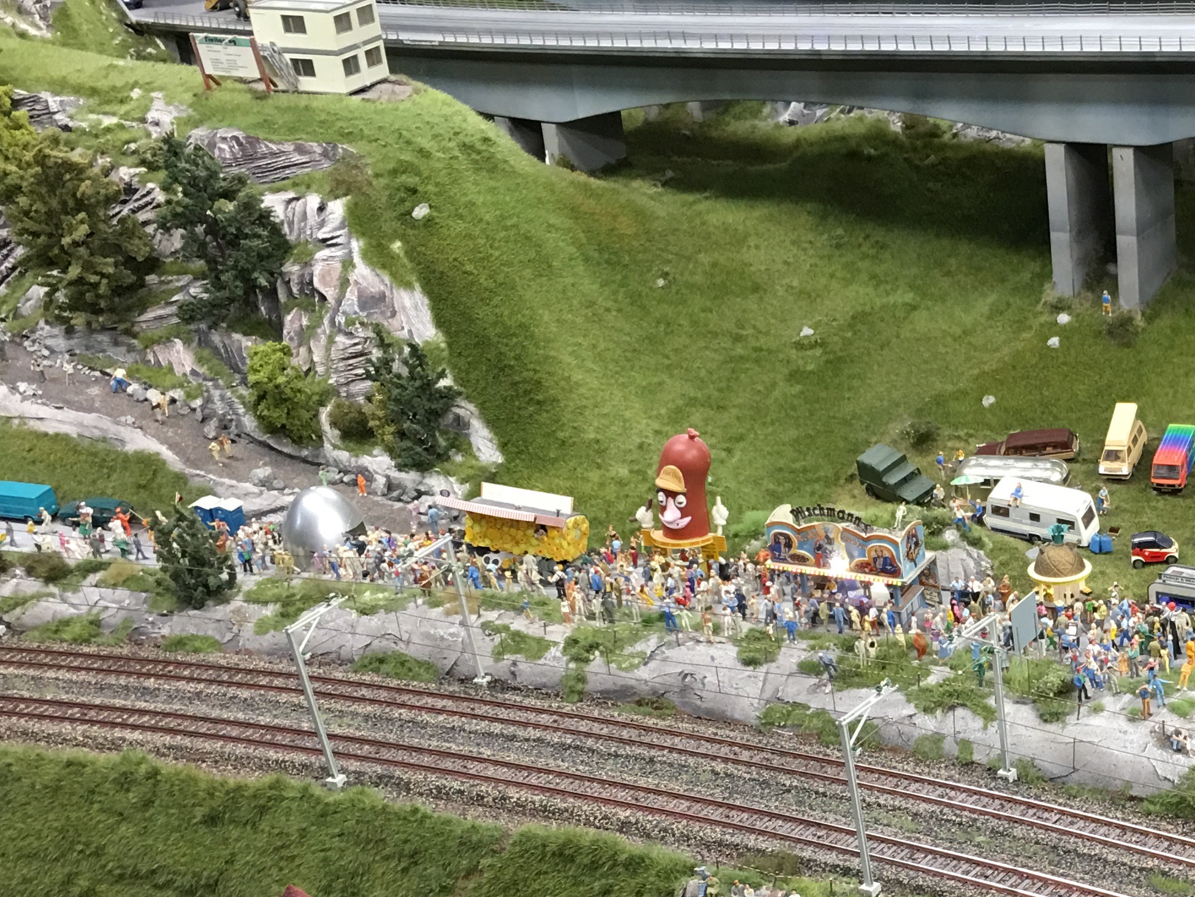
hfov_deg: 30.4
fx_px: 2071
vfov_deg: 23.9
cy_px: 763
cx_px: 1130
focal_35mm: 60
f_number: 2.2
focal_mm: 4.15
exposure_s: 1/17
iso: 64
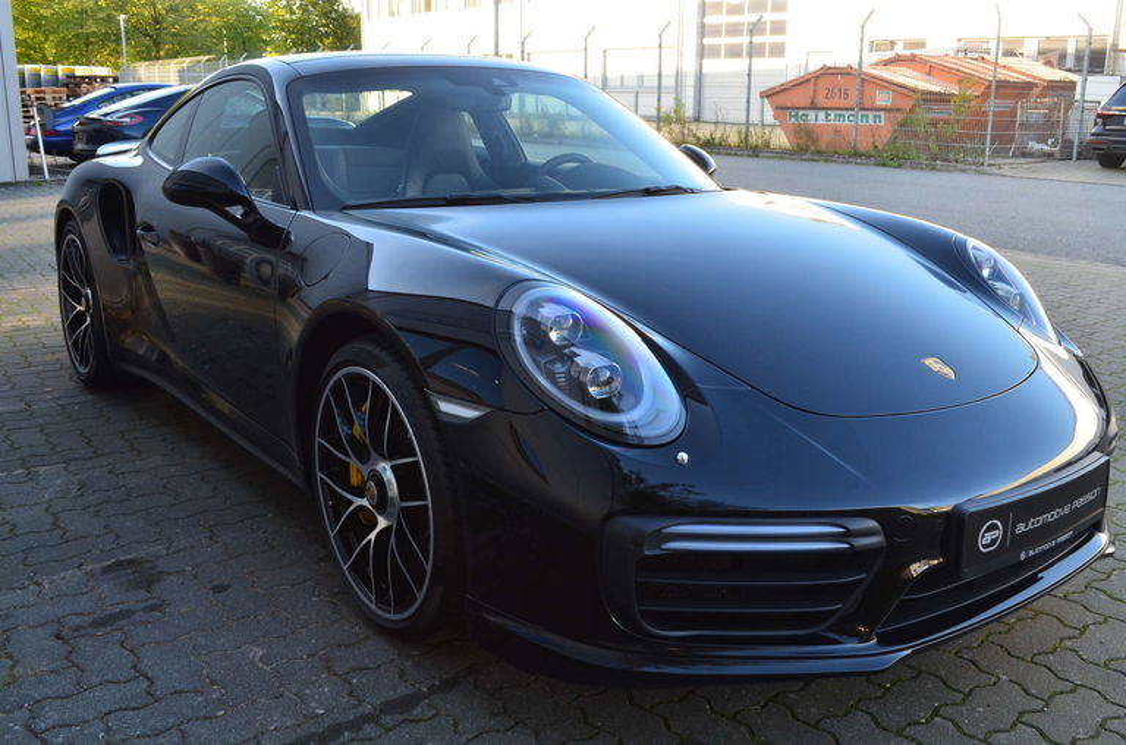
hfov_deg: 57.3
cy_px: 372
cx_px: 563
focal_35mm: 33
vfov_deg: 39.8
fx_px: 1030
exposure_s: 1/40
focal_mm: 22
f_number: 9
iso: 400
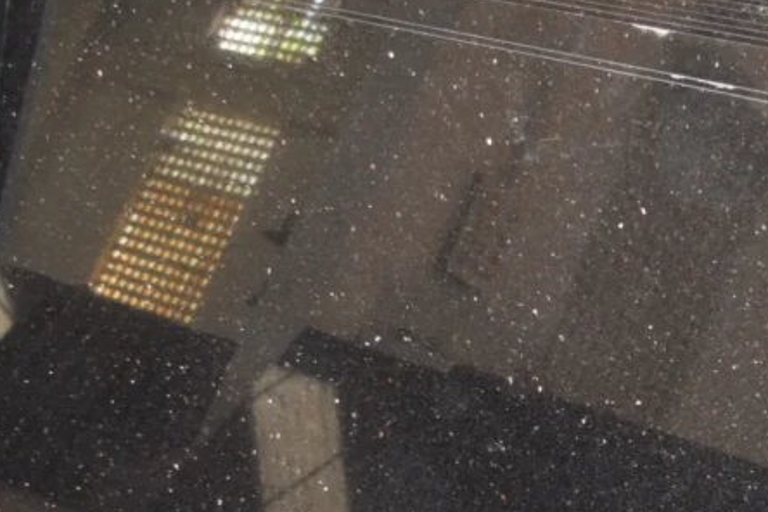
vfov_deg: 15.1
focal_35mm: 90
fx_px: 1920
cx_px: 695
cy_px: 404
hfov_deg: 22.1
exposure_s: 1/60
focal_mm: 26
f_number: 4
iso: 1400
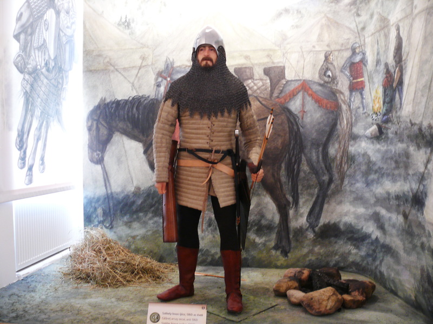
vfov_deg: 40.7
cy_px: 162
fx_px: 438
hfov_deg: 52.6
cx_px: 216
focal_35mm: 35
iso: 200
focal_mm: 7.4
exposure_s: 1/30
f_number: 2.8
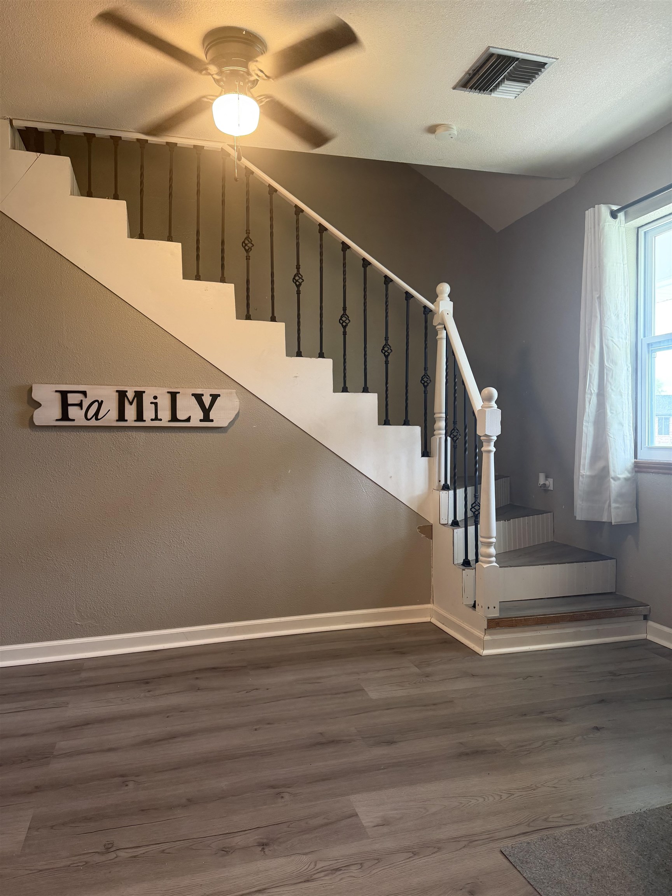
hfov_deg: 56.8
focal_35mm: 24
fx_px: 621
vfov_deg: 71.6
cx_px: 336
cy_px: 448
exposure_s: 1/60
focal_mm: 6.76
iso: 200
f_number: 1.78
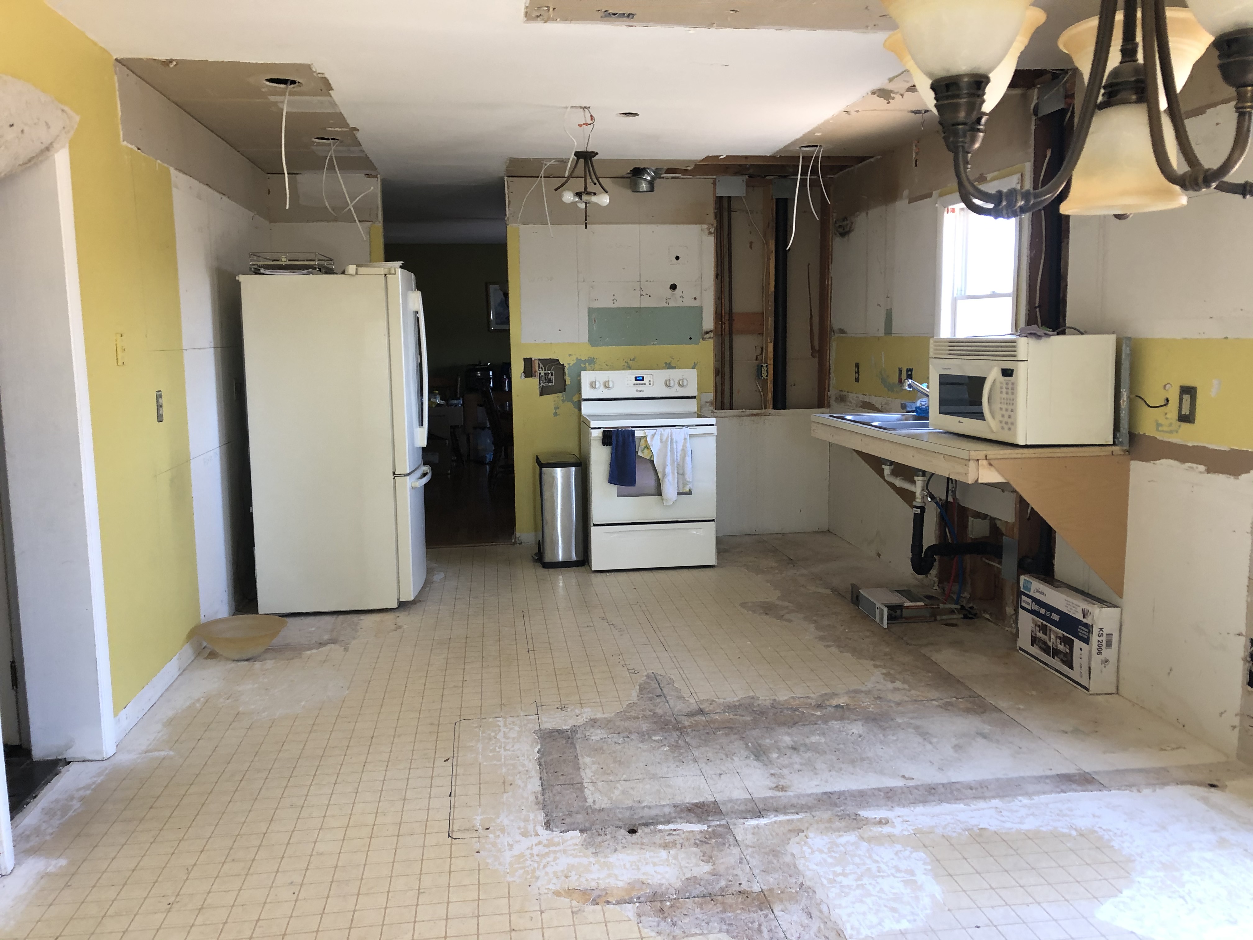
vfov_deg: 49.7
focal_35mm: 28
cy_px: 470
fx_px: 1014
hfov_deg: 63.4
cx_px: 626
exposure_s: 1/24
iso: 40
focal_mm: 3.99
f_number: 1.8
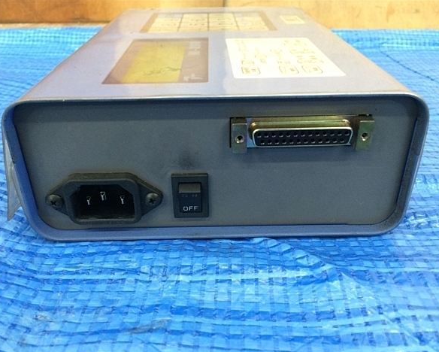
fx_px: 403
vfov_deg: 47.2
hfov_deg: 57.1
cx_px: 219
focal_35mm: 31
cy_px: 179
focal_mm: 4.15
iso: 160
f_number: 2.2
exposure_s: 1/30
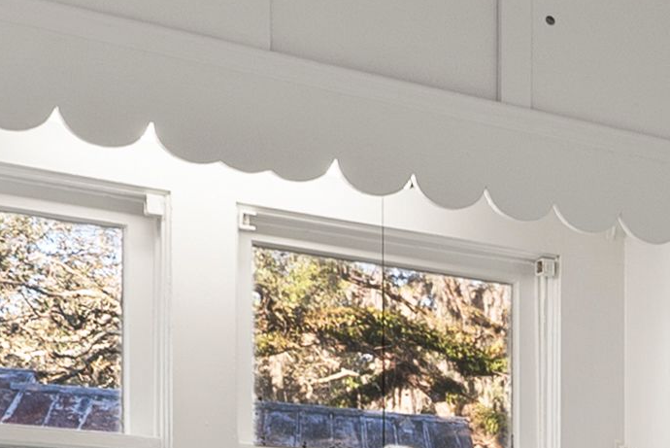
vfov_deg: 14.8
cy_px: 680
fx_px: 1602
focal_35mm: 86
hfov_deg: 17.2
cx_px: 1338
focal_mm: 14
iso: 640
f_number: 5.6
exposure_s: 1/15
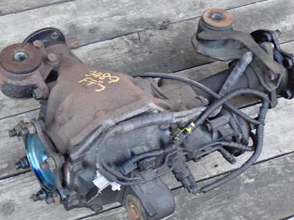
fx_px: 645
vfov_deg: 19.4
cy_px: 117
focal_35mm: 76
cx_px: 143
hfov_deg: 25.7
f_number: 3.5
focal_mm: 10.35
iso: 500
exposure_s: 1/60
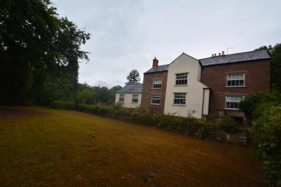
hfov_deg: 100.4
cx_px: 140
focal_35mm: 15
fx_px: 117
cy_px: 94
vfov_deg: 77.3
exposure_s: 1/250
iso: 400
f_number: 10
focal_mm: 10
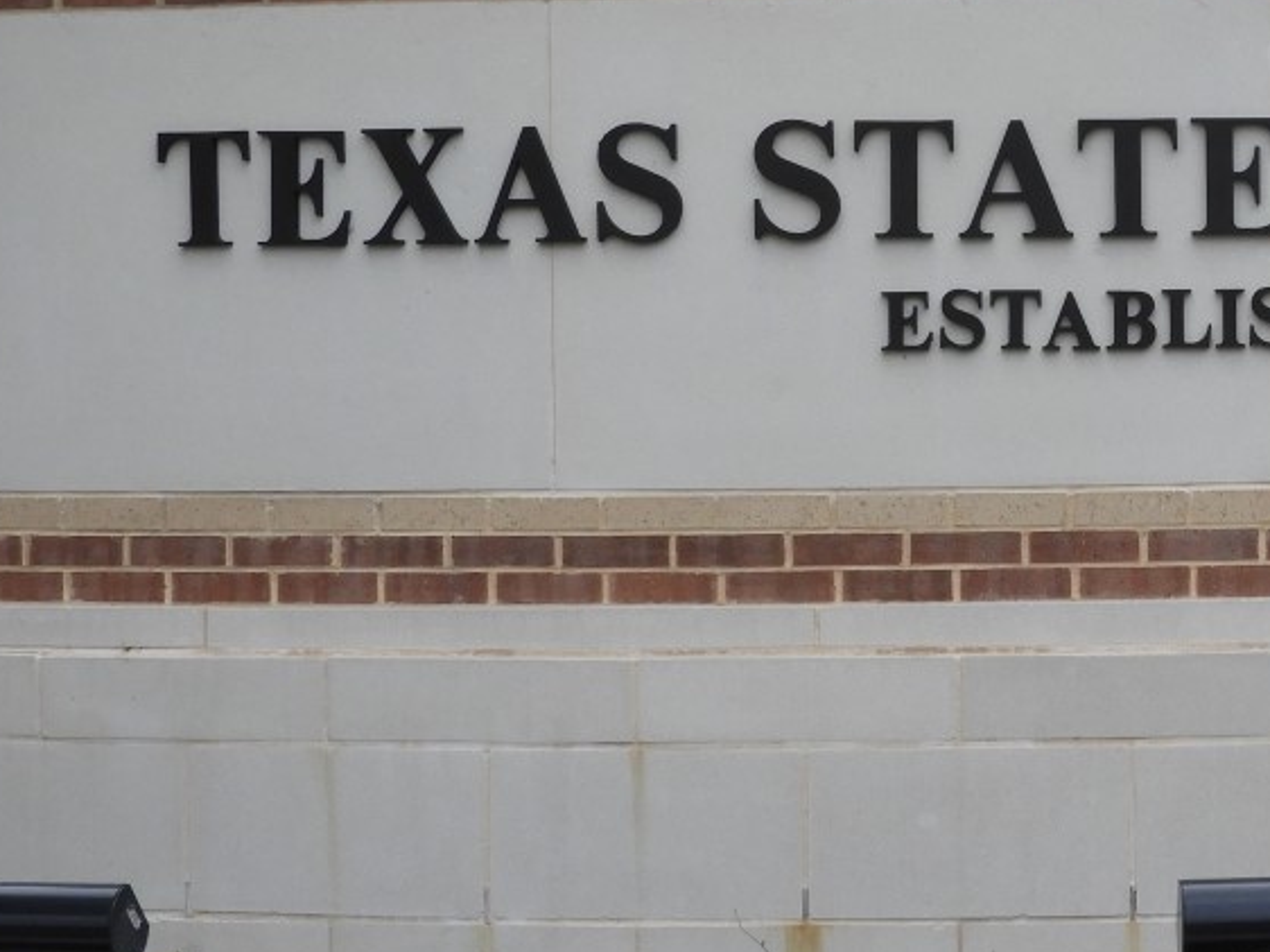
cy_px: 393
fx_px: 5171
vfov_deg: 10.5
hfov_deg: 13.8
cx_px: 1268
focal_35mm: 141
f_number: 4
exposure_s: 1/100
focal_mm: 9.9
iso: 100
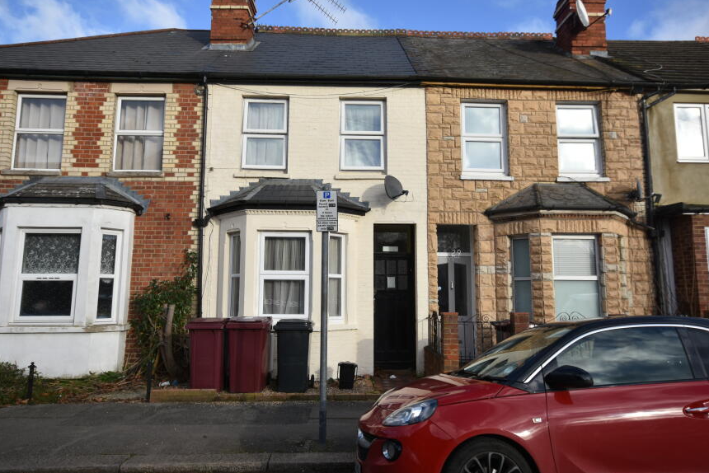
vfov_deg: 51.3
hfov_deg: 71.5
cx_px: 352
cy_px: 220
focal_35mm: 25
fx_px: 492
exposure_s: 1/500
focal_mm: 14
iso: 320
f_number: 8
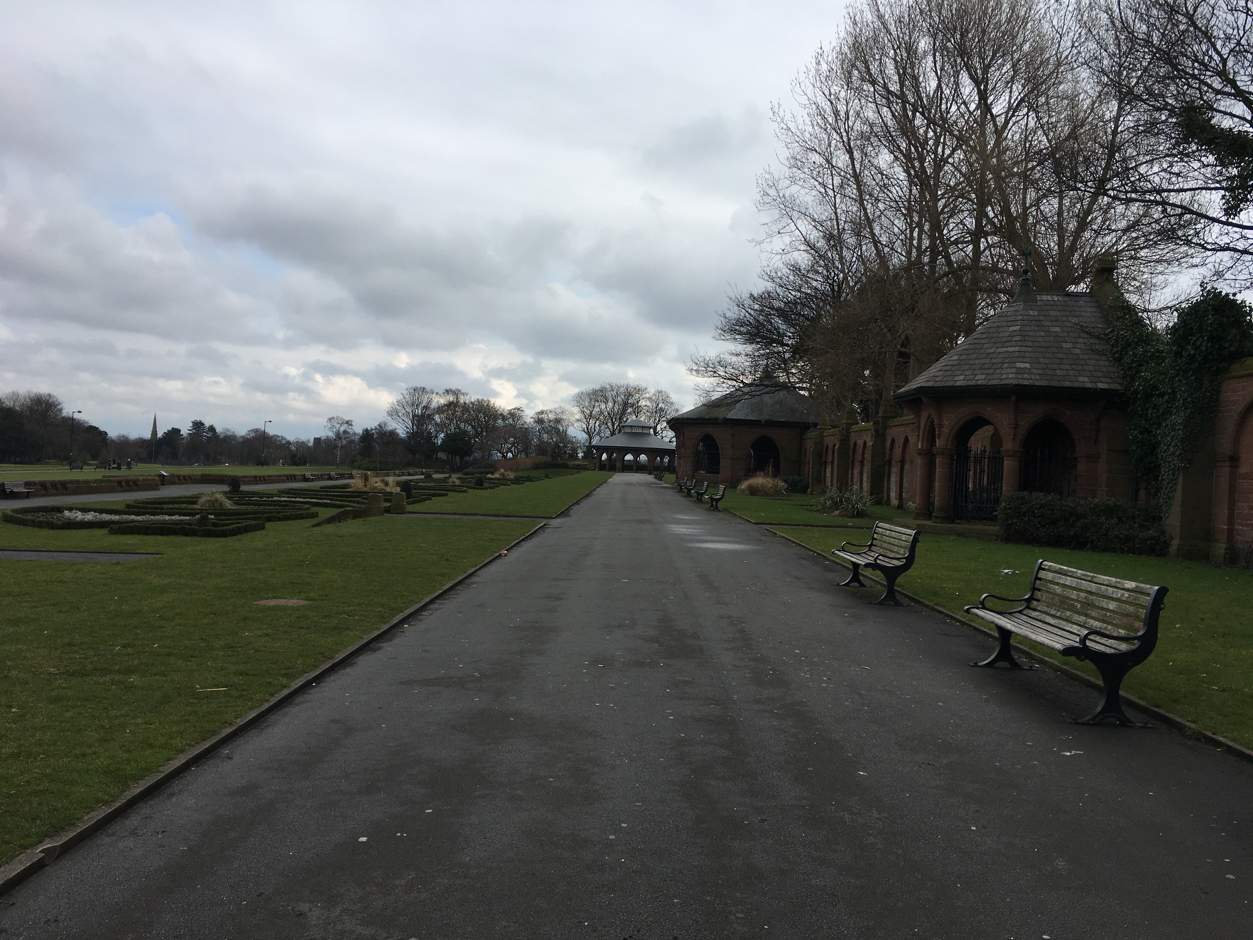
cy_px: 470
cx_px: 626
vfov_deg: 48.2
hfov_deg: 61.7
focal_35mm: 29
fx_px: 1050
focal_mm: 4.15
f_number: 2.2
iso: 25
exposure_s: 1/1374
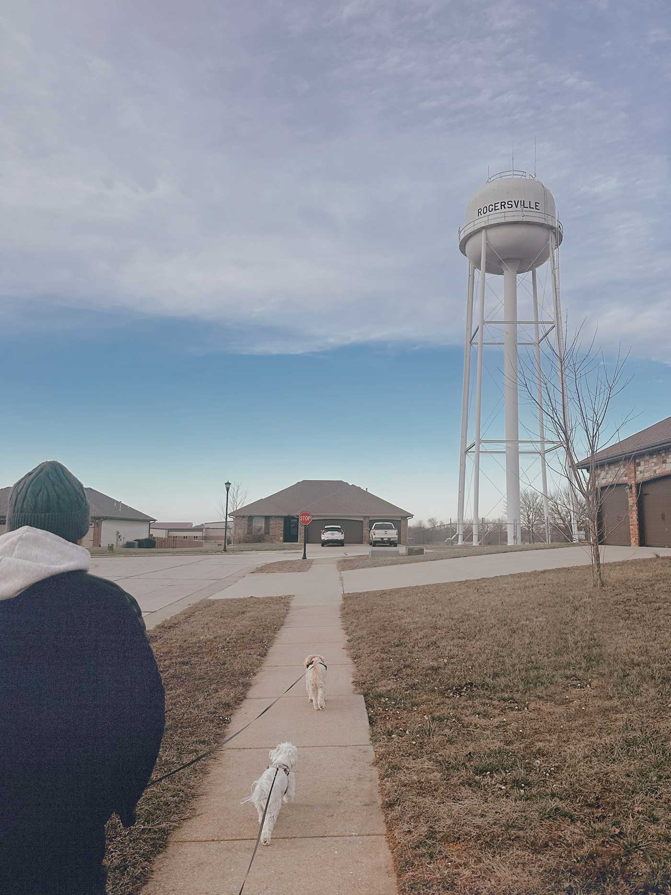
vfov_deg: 71.6
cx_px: 336
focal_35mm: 24
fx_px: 620
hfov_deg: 56.8
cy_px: 448
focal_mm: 6.86
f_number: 1.78
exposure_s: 1/1289
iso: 80
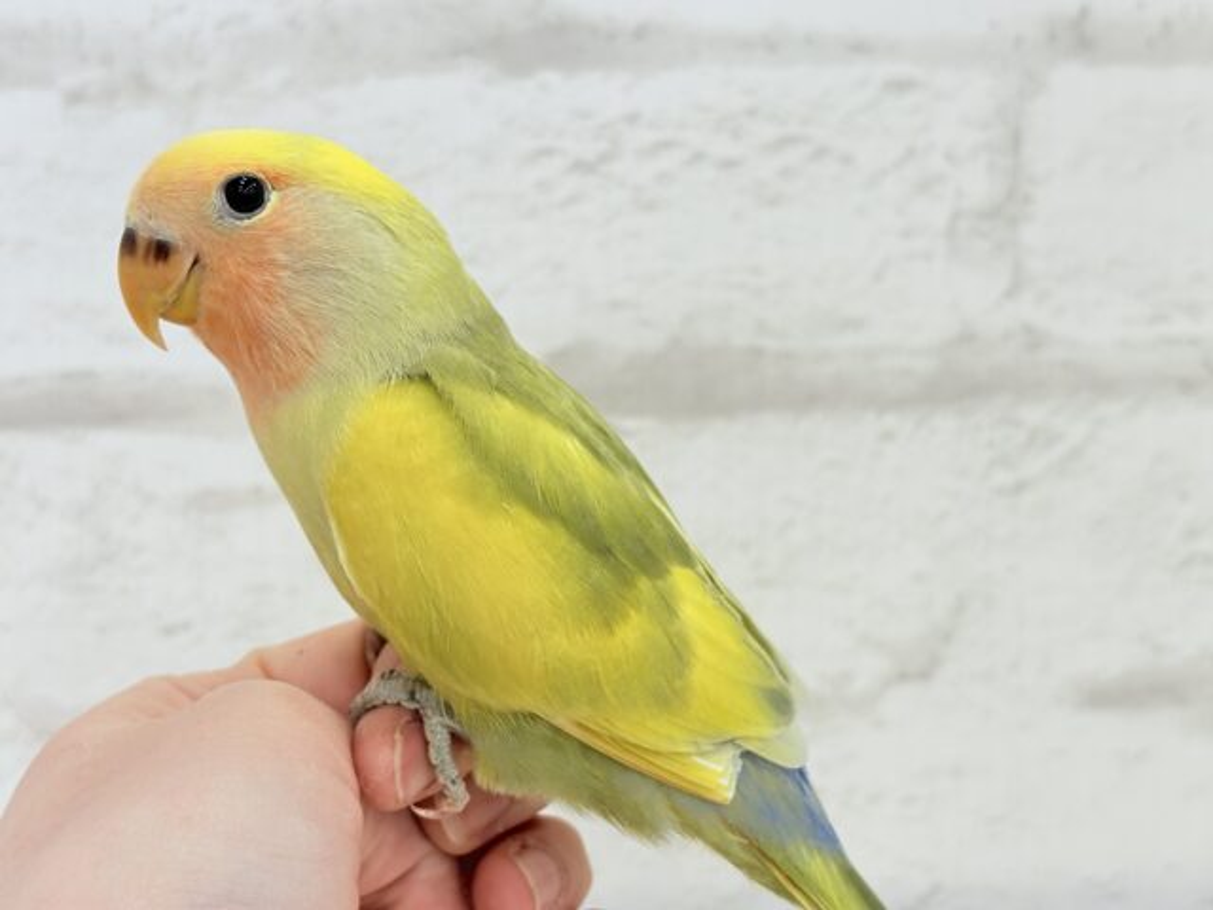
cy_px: 455
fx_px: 1822
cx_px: 606
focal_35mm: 52
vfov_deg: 28.0
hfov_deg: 36.8
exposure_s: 1/100
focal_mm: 5.96
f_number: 1.6
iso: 64
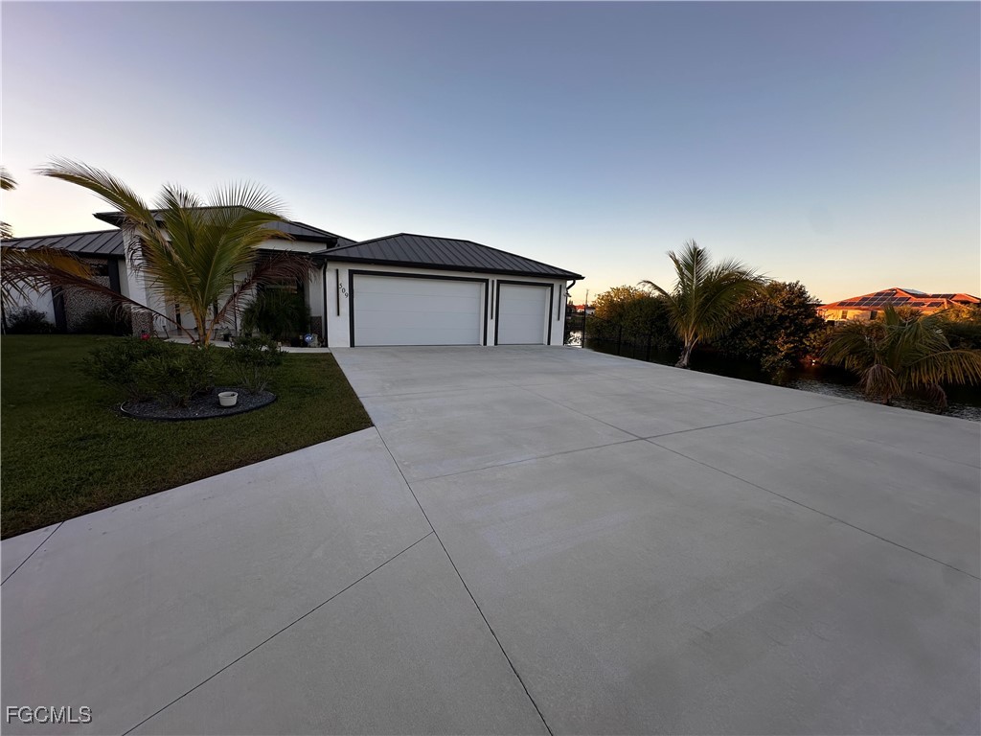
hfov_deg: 102.1
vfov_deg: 85.7
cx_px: 490
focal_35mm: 14
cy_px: 368
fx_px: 397
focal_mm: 2.22
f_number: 2.2
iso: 40
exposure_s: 1/275
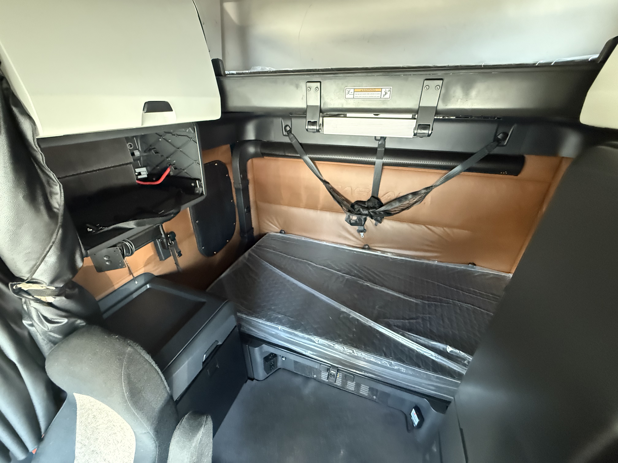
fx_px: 250
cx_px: 309
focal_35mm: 14
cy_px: 232
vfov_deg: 85.7
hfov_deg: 102.1
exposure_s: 1/40
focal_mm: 2.22
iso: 1600
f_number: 2.2
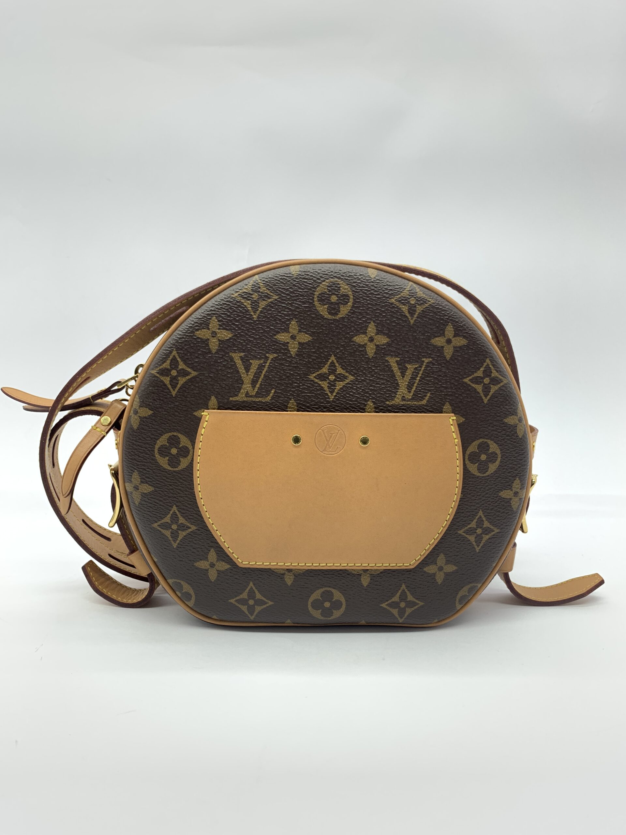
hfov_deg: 53.1
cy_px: 418
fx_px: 627
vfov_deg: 67.3
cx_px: 313
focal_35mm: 26
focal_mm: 4.25
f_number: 1.8
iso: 80
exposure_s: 1/100
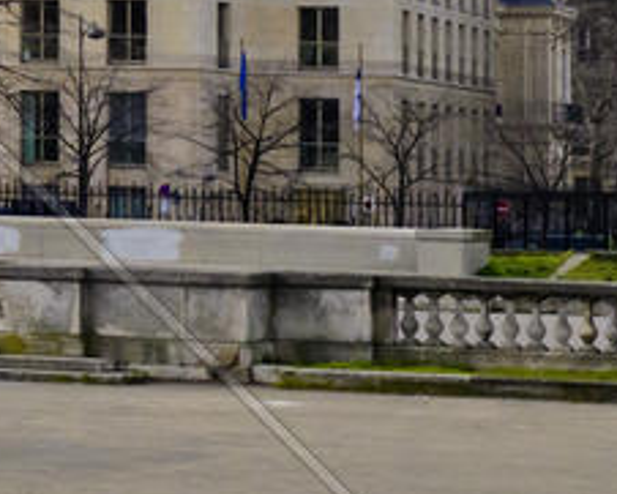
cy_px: -246
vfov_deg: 7.0
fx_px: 3983
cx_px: -399
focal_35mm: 218
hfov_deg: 8.6
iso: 1600
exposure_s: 1/750
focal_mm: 40
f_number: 6.7
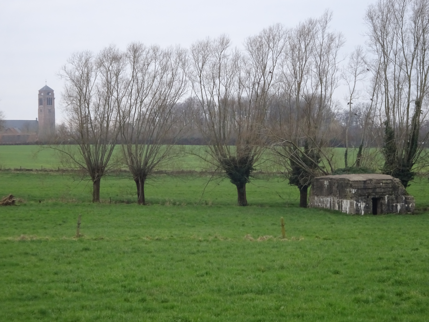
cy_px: 161
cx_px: 214
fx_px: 1301
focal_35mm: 105
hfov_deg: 18.7
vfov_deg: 14.1
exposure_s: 1/100
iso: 800
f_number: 5
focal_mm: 17.97
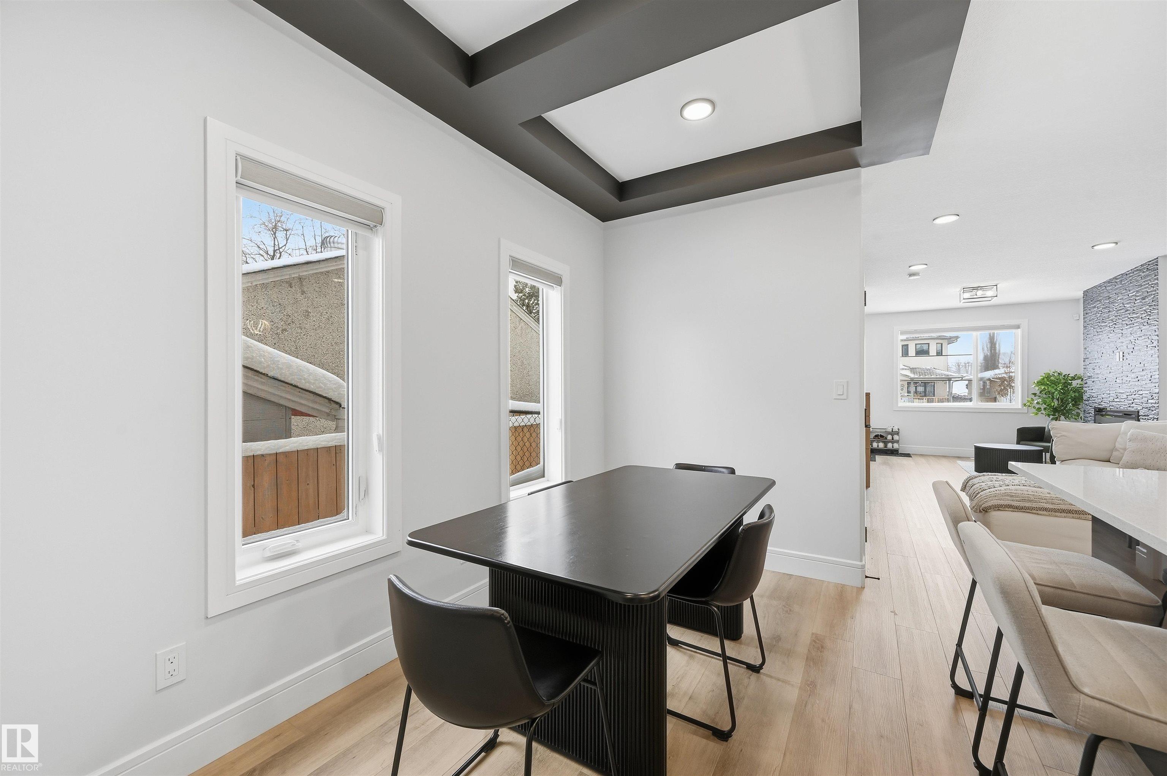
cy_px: 388
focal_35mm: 14
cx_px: 584
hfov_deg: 104.3
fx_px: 453
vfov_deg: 81.1
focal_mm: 14
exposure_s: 1/50
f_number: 8
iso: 100
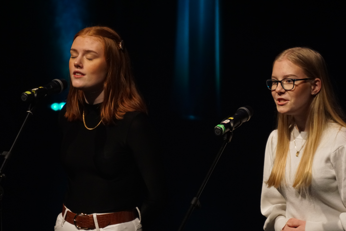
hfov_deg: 4.6
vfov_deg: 3.1
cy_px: 116
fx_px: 4325
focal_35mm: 450
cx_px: 173
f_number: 6.3
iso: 1600
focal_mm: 300
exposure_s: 1/60
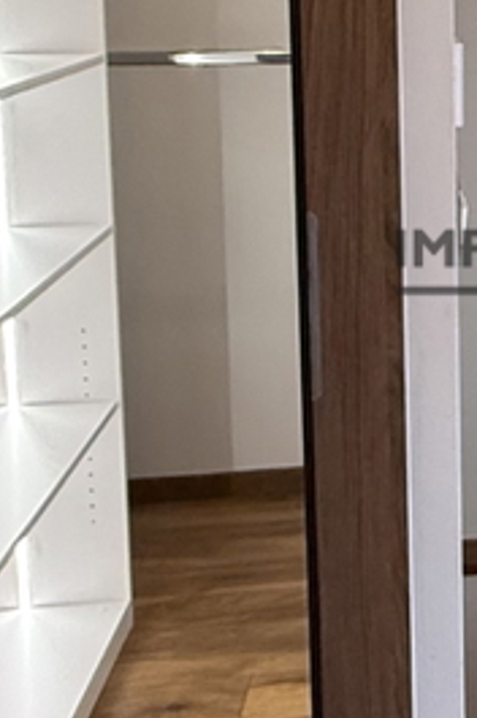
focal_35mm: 66
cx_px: 734
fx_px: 1315
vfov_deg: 29.6
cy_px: 108
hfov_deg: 18.1
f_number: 2.2
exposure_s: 1/99
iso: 320
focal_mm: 2.22
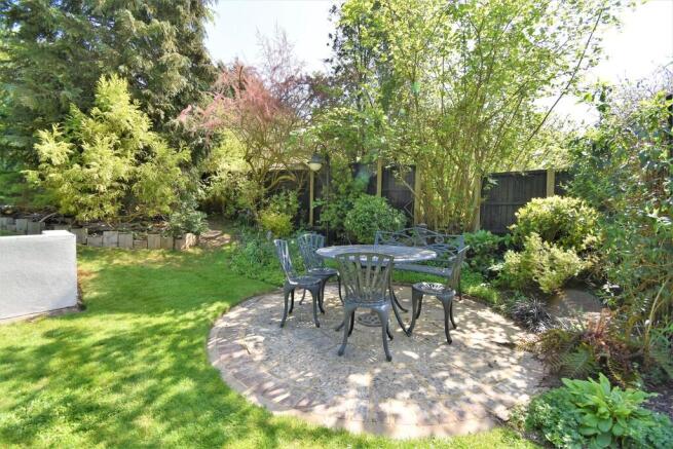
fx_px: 280
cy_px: 224
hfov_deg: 100.4
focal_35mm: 15
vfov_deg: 77.4
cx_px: 336
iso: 100
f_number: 5.6
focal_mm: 10
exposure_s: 1/125
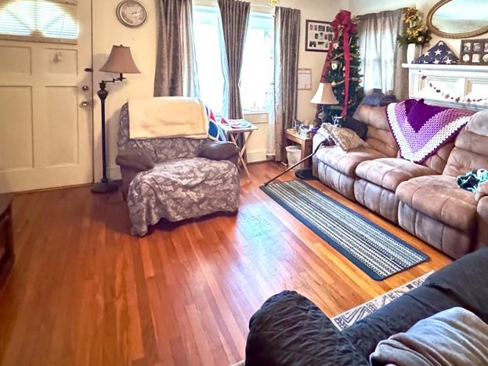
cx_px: 288
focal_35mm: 23
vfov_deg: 56.1
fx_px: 324
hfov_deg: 73.3
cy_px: 94
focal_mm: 2.22
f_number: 2.2
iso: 2000
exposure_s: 1/30
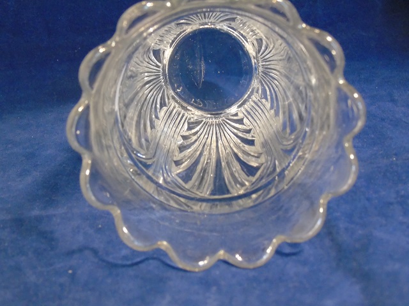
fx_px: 638
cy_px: 153
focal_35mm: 54
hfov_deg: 35.5
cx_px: 204
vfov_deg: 27.0
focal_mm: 9.6
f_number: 4.3
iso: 800
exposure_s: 1/20
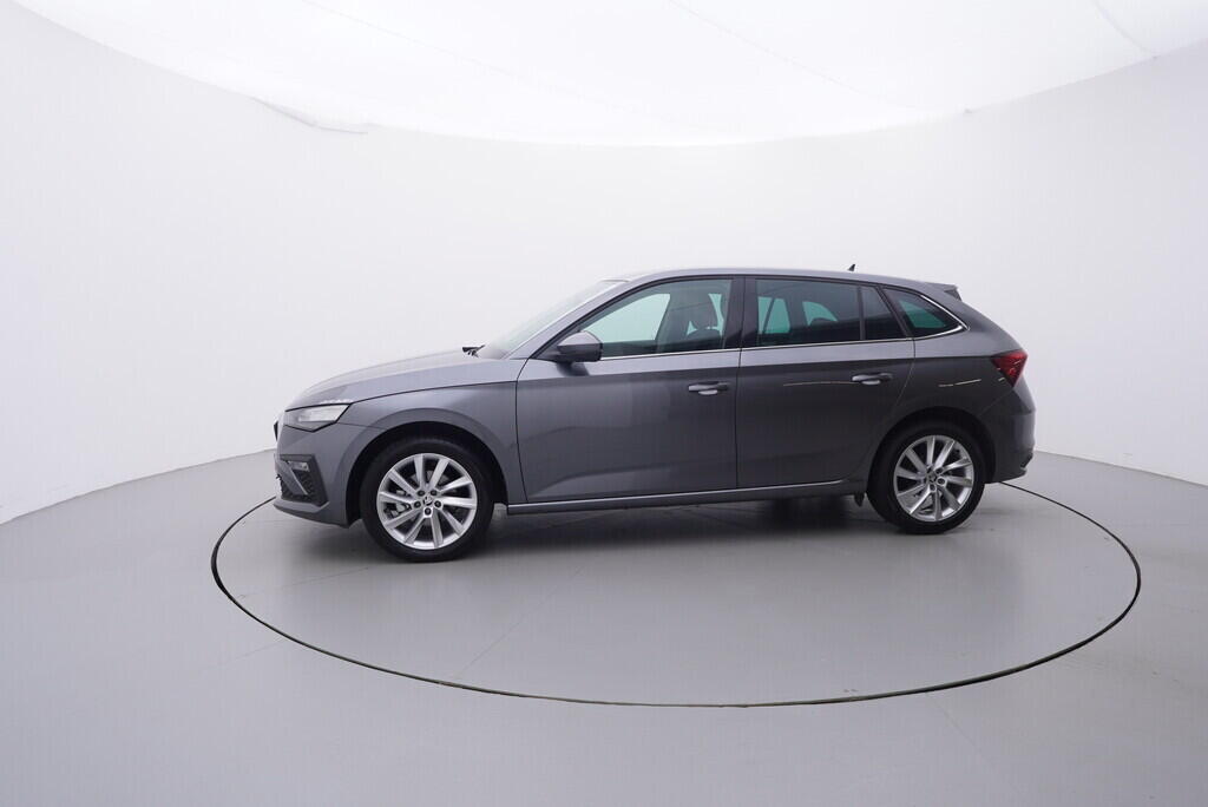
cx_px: 604
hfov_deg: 77.3
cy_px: 404
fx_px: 755
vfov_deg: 56.2
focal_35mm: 22
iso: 200
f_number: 5
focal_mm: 15
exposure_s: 1/80
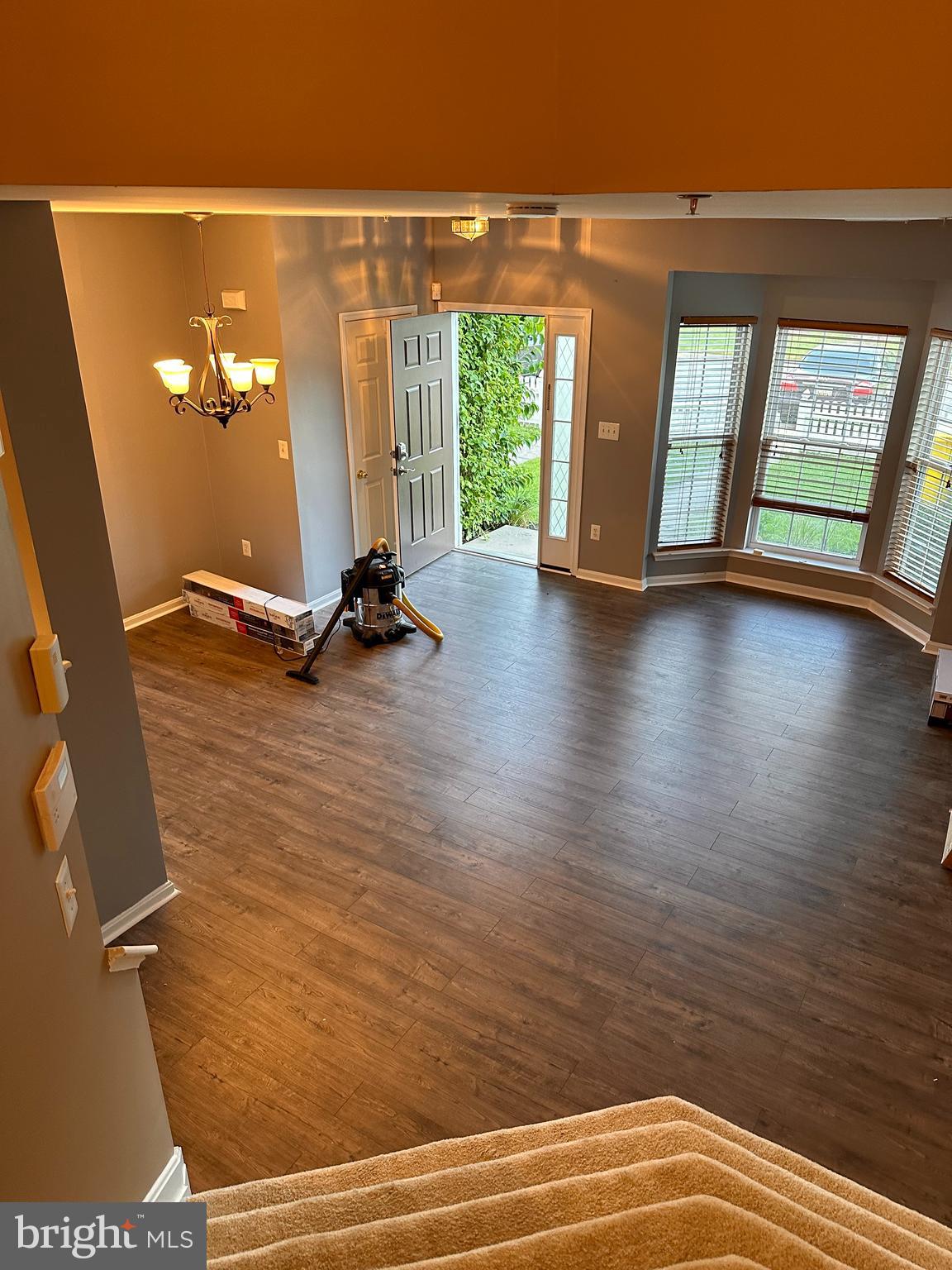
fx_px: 880
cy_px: 635
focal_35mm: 24
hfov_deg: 56.8
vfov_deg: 71.6
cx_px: 476
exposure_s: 1/60
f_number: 1.78
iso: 250
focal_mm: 6.86
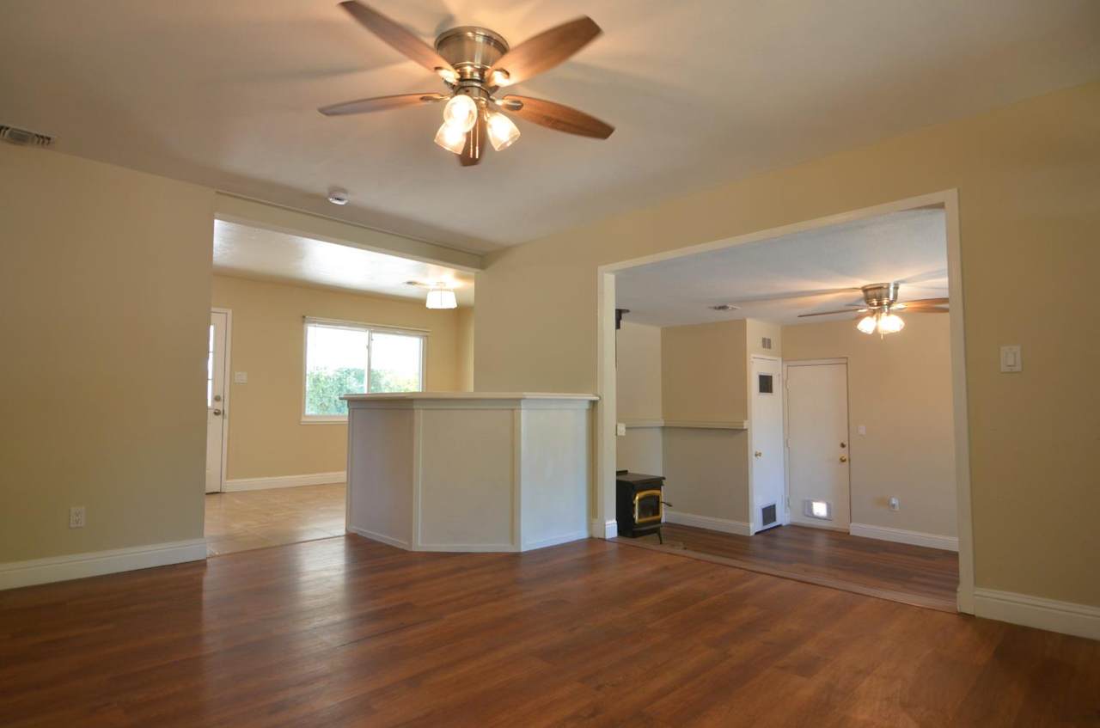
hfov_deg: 85.6
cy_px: 364
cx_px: 550
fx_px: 594
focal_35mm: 20
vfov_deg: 63.0
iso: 500
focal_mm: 13
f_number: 2.8
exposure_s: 1/125
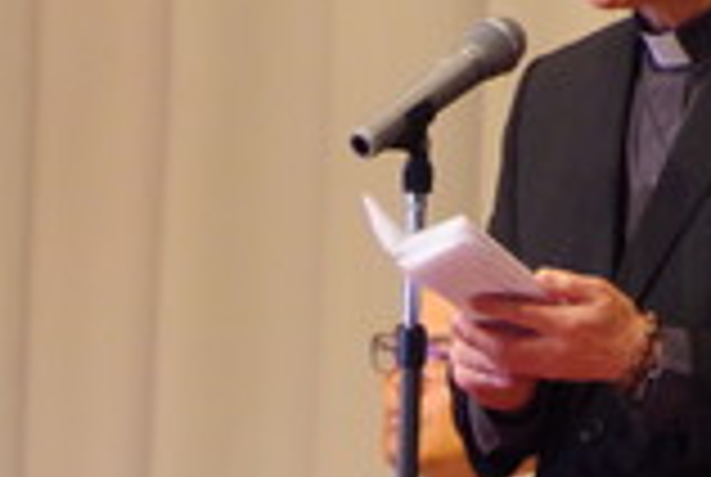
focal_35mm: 1150
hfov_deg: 1.8
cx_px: 252
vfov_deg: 1.2
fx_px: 22755
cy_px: 189
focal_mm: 270
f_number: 6.3
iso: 6400
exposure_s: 1/100
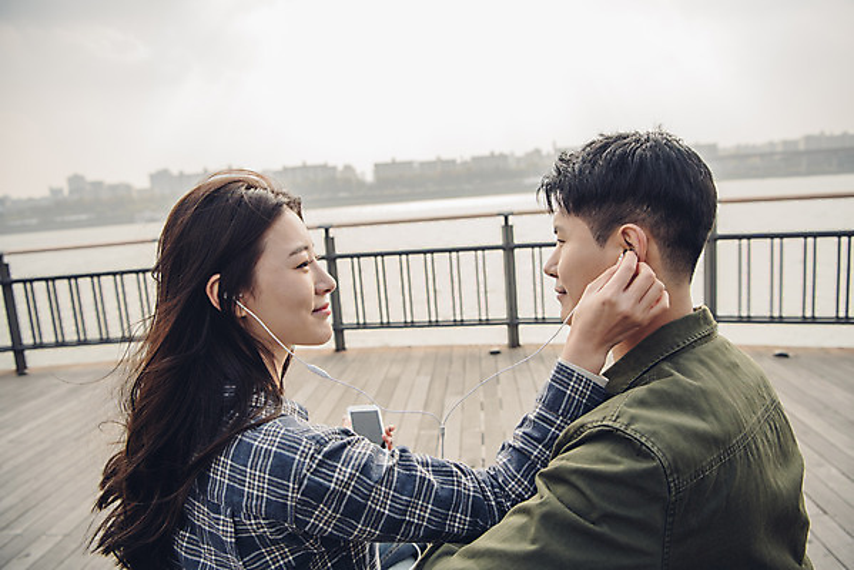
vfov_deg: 49.6
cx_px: 427
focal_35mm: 26
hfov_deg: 69.4
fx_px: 617
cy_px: 285
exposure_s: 1/800
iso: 250
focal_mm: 26
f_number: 4
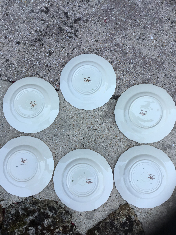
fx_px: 210
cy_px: 118
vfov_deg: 58.4
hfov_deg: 45.4
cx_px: 88
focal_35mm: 31
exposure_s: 1/503
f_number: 2.4
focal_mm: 3.3
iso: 25
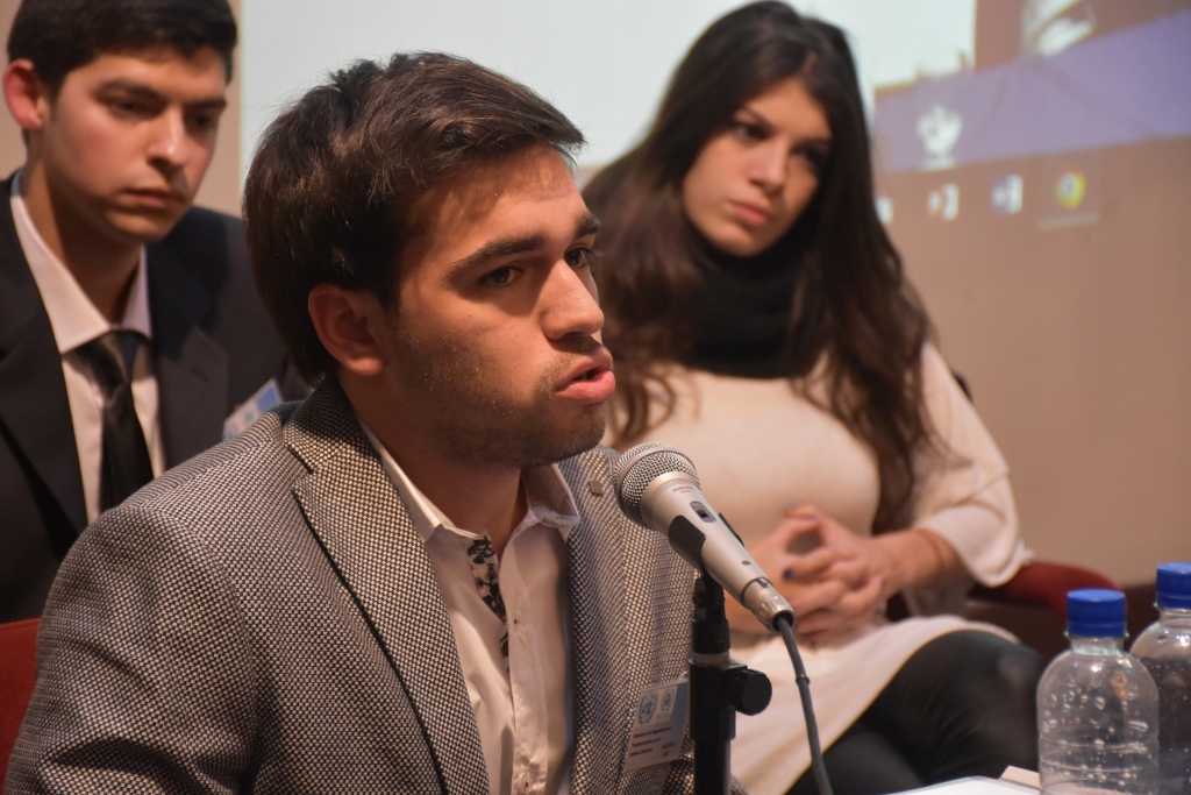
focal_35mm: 142
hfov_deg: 14.4
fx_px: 4715
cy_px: 398
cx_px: 596
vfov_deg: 9.6
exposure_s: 1/60
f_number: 5.3
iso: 3600
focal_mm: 95
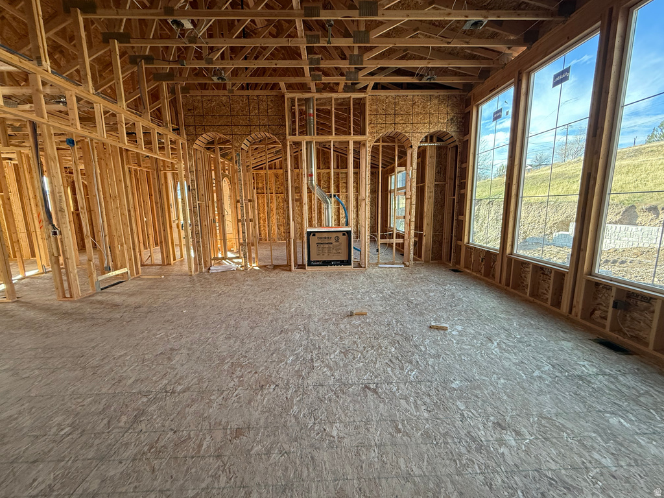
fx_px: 269
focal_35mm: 14
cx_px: 332
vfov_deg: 85.7
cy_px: 249
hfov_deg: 102.1
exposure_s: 1/99
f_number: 2.2
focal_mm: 2.22
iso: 160
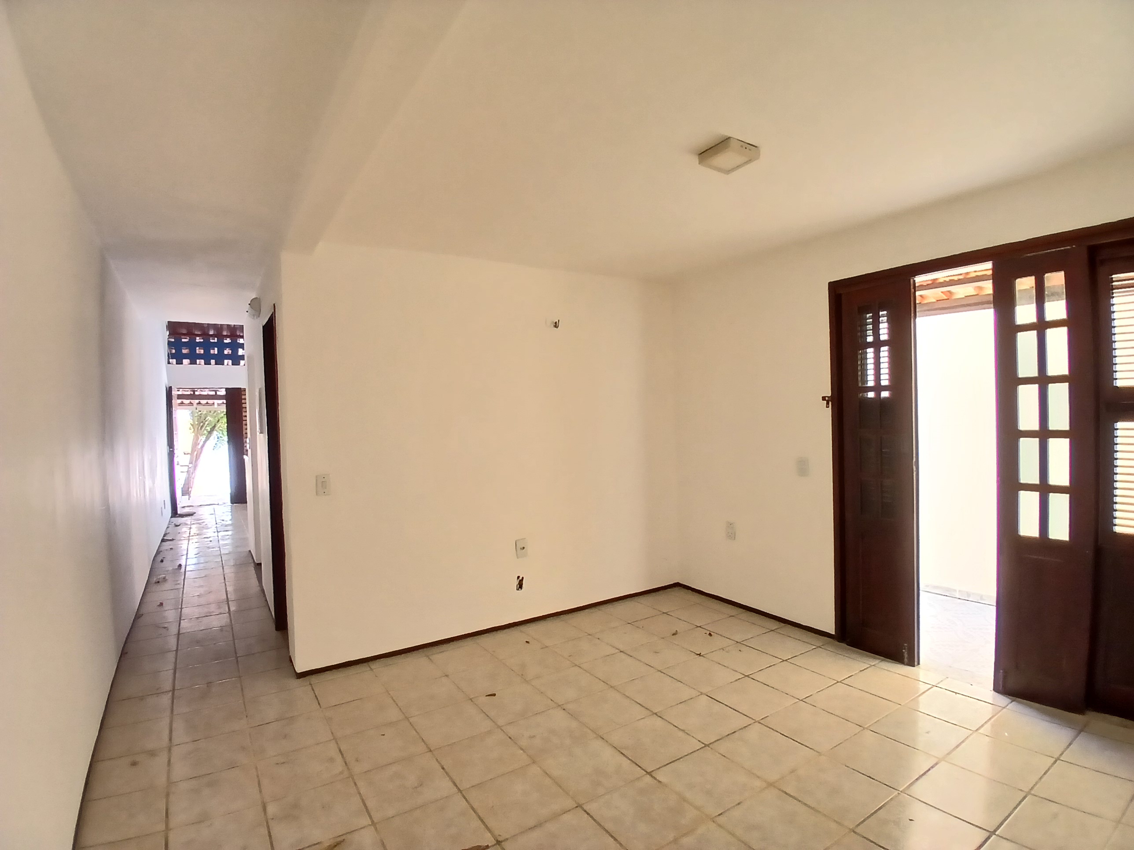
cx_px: 567
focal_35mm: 17
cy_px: 425
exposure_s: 1/33.3
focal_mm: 1.4
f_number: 2.2
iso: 80
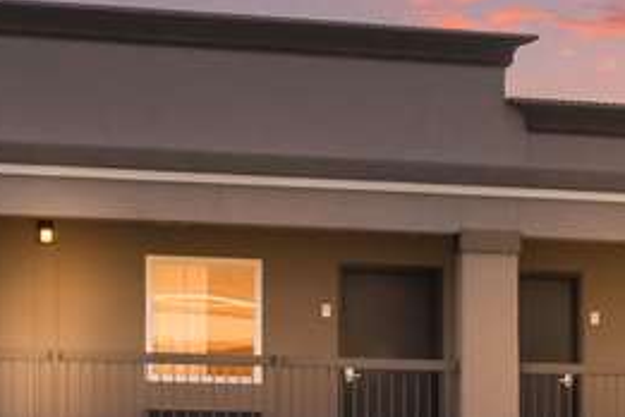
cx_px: 1395
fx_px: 2986
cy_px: 572
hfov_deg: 10.6
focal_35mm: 172
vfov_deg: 7.9
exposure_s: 1/80
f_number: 8
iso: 100
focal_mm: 30
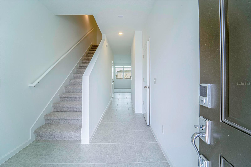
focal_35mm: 14
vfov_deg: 81.2
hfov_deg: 104.3
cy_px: 84
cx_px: 126
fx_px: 98
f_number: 22
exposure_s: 1/320
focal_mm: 14
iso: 400
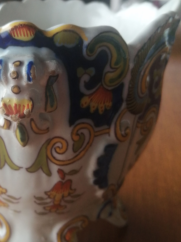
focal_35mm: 44
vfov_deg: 42.9
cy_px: 112
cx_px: 36
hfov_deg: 32.0
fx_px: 307
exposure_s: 1/50
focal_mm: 3.46
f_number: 1.8
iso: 64
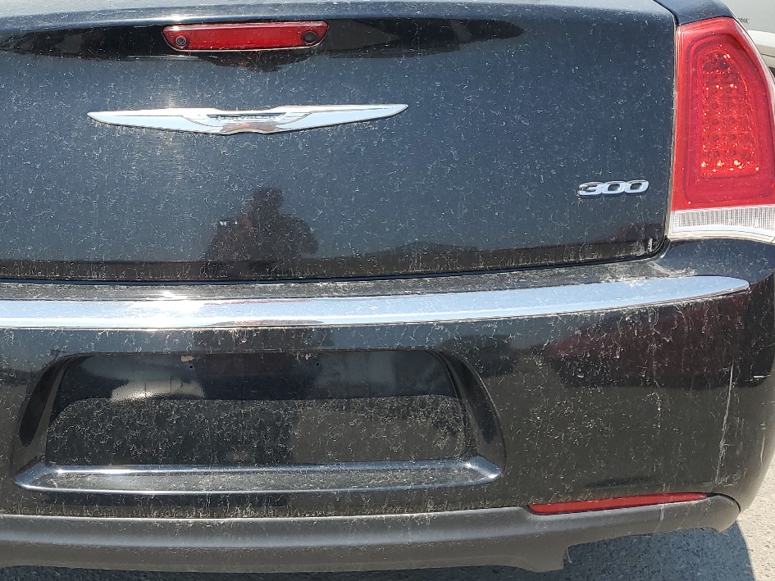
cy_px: 225
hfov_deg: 42.1
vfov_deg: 32.8
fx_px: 985
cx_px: 233
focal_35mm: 44
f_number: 1.5
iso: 50
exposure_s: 1/2500
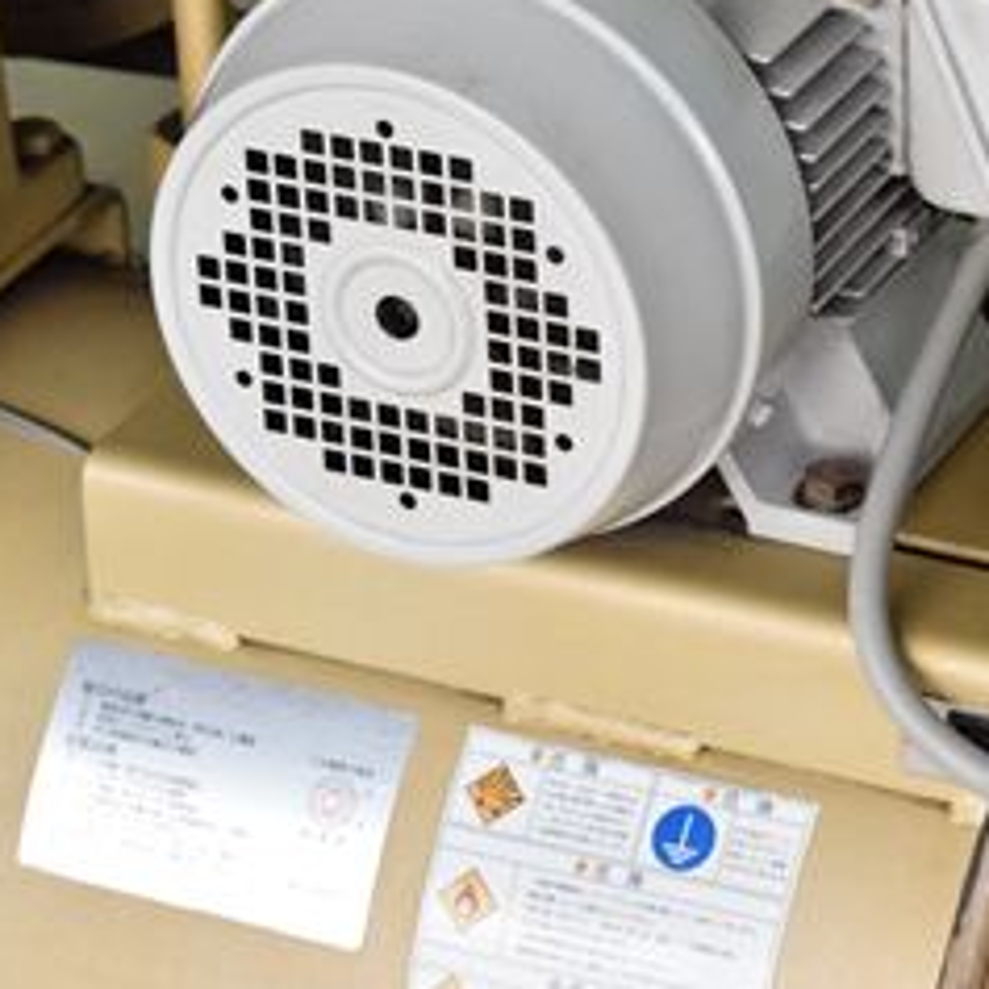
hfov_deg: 11.1
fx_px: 5043
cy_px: 351
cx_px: 864
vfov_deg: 11.2
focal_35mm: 156
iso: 1250
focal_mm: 58
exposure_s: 1/1250
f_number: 6.3
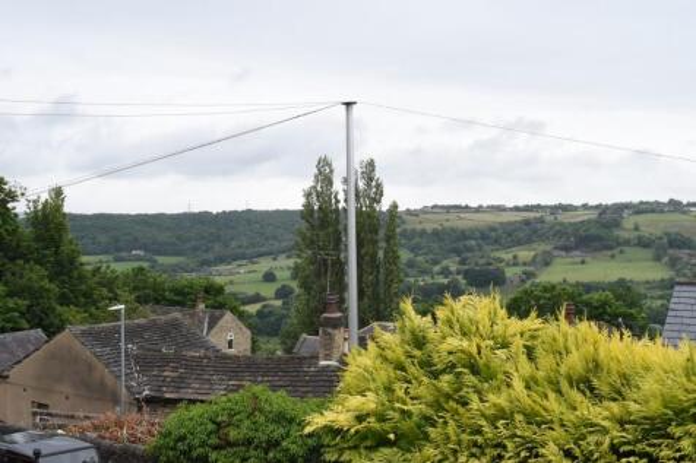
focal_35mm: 40
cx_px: 348
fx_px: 783
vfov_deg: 33.0
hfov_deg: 47.9
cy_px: 232
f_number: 8
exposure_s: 1/250
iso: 800
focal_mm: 27
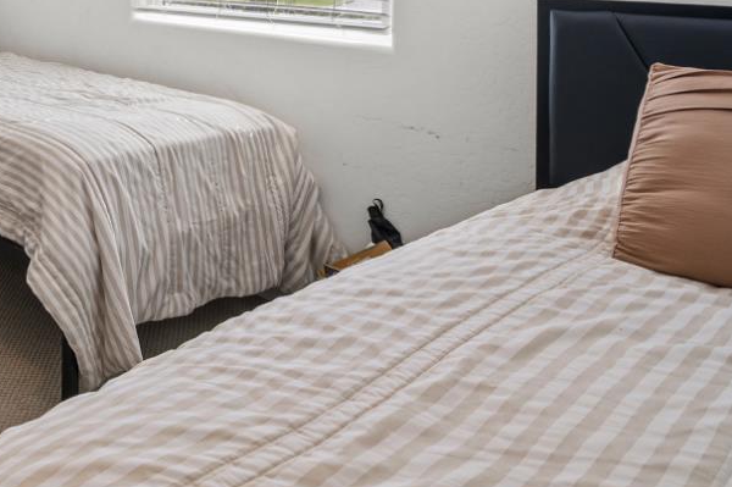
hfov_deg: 38.0
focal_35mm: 35
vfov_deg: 31.6
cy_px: -98
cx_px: -177
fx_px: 711
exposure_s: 1/15
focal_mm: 14
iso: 250
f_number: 9
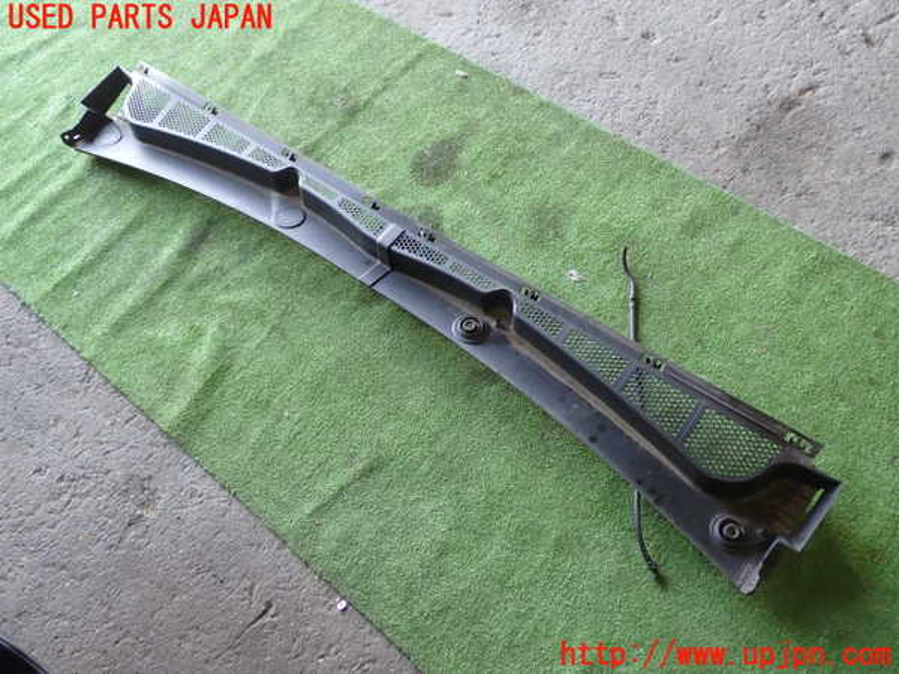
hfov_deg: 56.8
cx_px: 450
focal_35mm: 32
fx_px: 831
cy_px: 337
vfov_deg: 44.2
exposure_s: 1/60
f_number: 2.4
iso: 200
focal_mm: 5.79
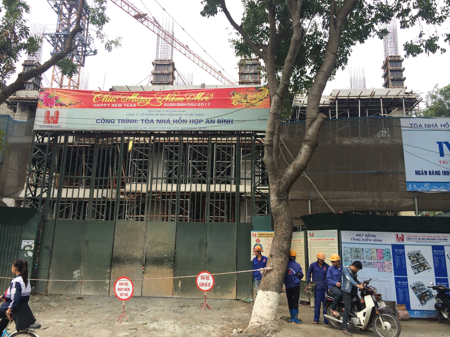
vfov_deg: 46.8
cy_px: 168
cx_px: 225
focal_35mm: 30
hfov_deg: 60.0
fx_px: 390
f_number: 2.2
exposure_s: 1/774
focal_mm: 4.12
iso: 32
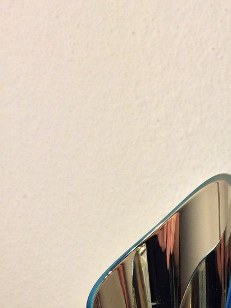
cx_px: 274
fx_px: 650
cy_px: 354
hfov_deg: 19.1
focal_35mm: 73
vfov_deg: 24.5
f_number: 2.2
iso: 40
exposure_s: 1/50
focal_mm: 4.12
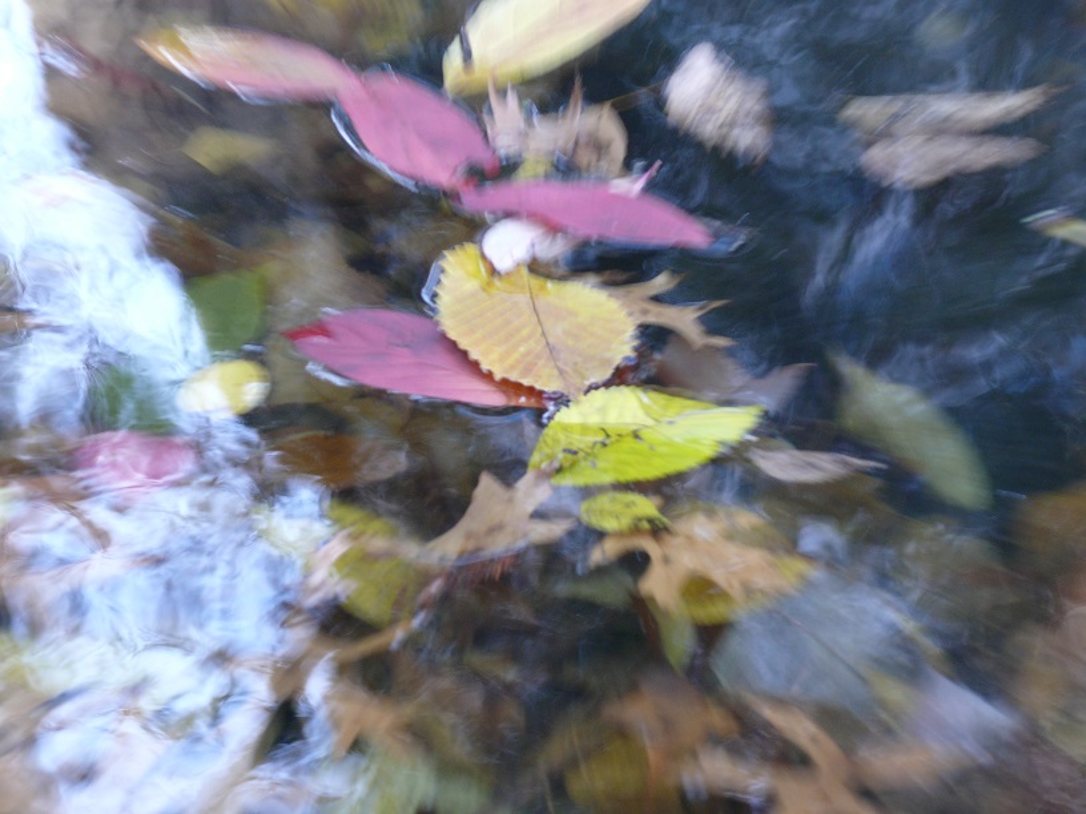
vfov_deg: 10.7
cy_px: 407
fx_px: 4361
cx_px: 543
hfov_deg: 14.2
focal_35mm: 139
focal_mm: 26.3
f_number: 4.5
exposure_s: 1/10
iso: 100
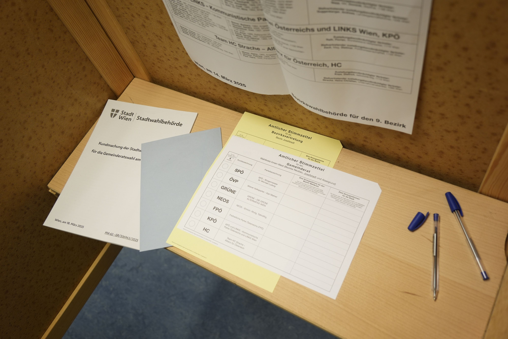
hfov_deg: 58.7
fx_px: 452
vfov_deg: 41.1
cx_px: 254
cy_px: 170
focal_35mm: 32
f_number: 4
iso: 500
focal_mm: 32
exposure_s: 1/125
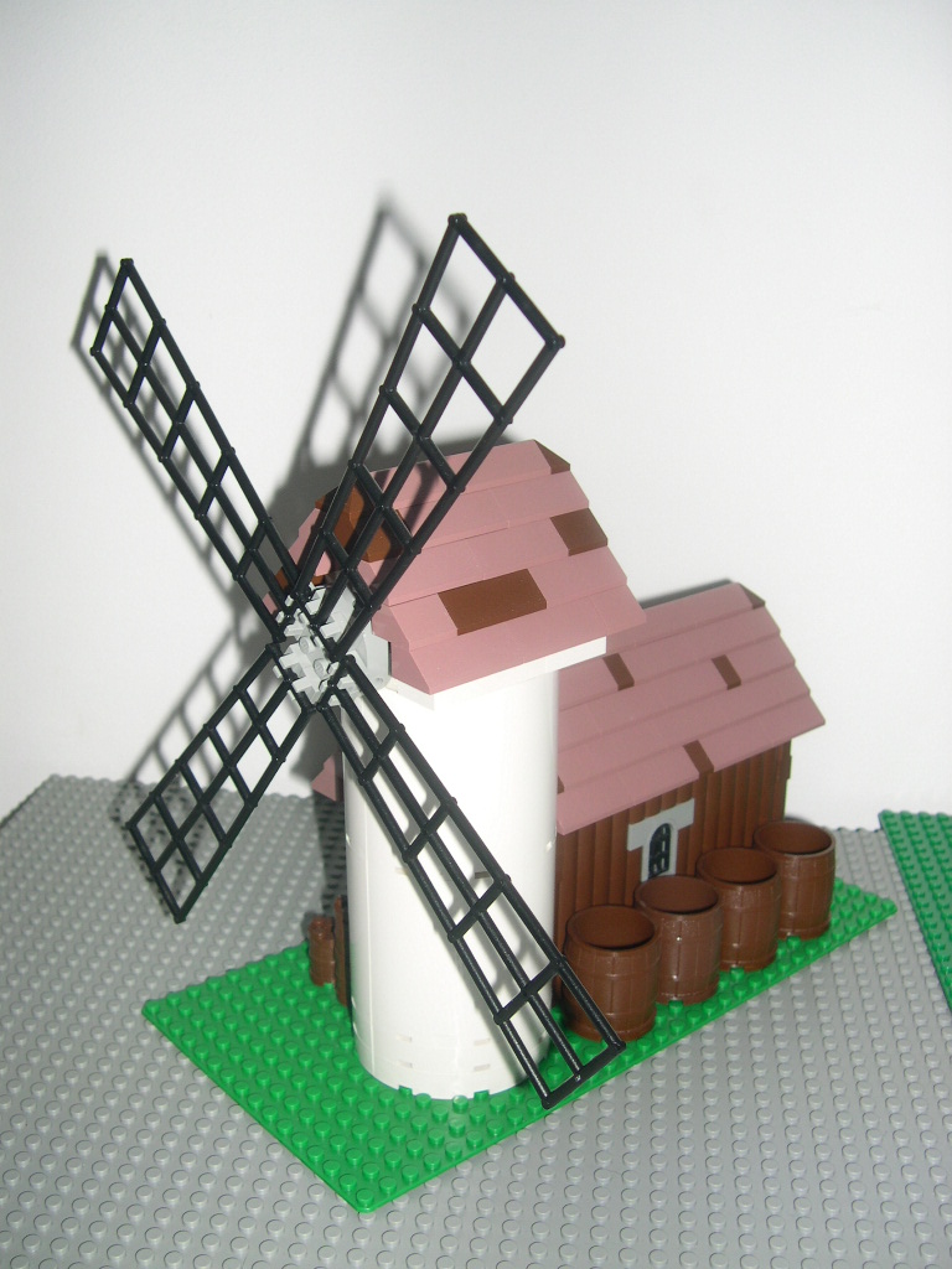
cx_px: 476
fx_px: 1393
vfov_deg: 49.0
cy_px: 634
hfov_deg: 37.7
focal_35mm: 38
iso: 100
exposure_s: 1/60
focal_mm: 8
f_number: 2.8
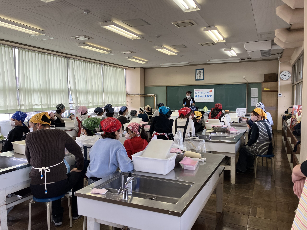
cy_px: 115
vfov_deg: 49.7
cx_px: 154
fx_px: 248
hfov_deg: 63.4
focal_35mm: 28
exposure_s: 1/100
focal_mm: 3.99
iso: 64
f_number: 1.8
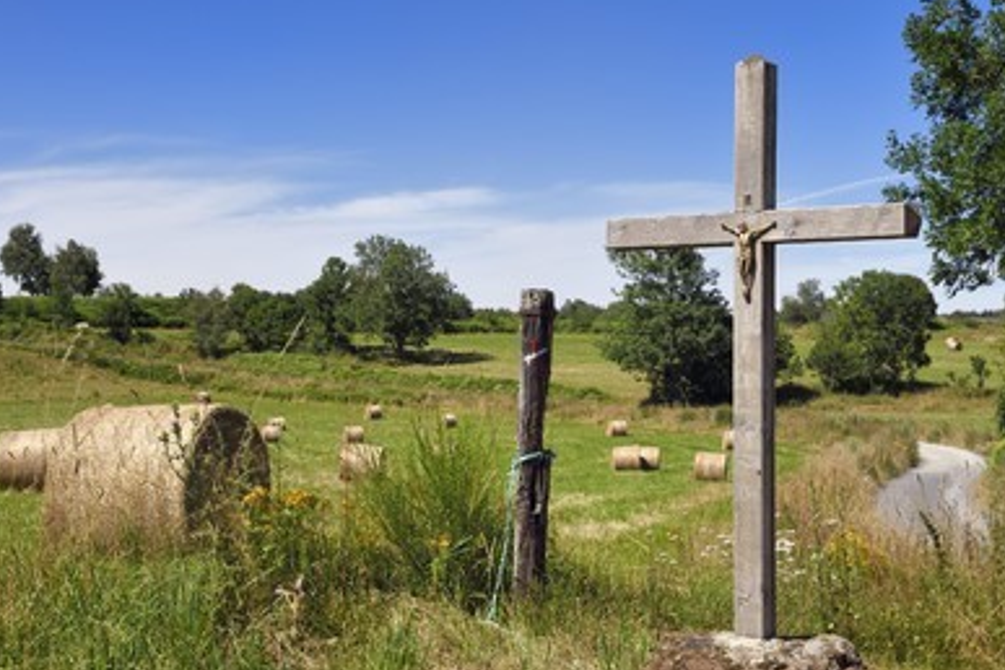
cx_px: 527
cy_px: 348
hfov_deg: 31.9
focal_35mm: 63
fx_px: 1759
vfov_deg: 21.6
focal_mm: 58
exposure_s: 1/320
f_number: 13
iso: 200
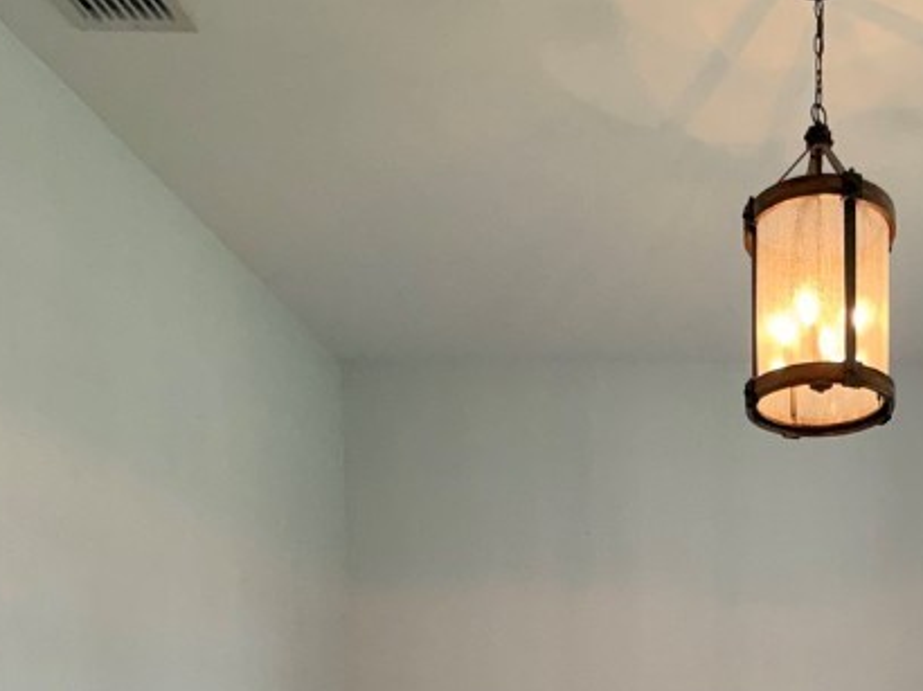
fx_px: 933
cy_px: 826
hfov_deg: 49.1
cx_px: 759
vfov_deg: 33.3
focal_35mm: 35
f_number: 2.2
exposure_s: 1/60
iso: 640
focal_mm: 2.22
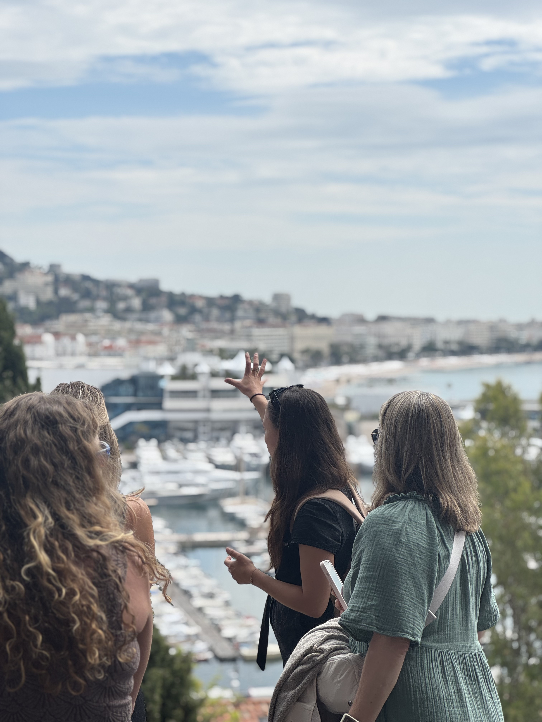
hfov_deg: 19.1
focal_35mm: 77
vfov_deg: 25.3
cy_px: 361
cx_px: 271
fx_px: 1608
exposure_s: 1/558
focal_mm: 9
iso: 25
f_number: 2.8
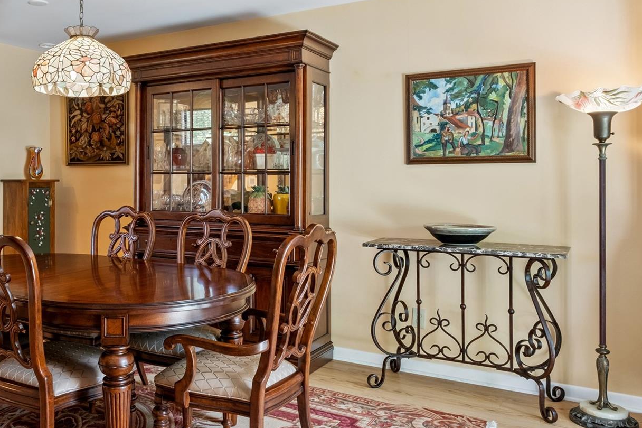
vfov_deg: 40.9
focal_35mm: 32
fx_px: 570
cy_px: 169
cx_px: 181
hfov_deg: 56.5
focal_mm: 12.6
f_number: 9
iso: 320
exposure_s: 1/3.33
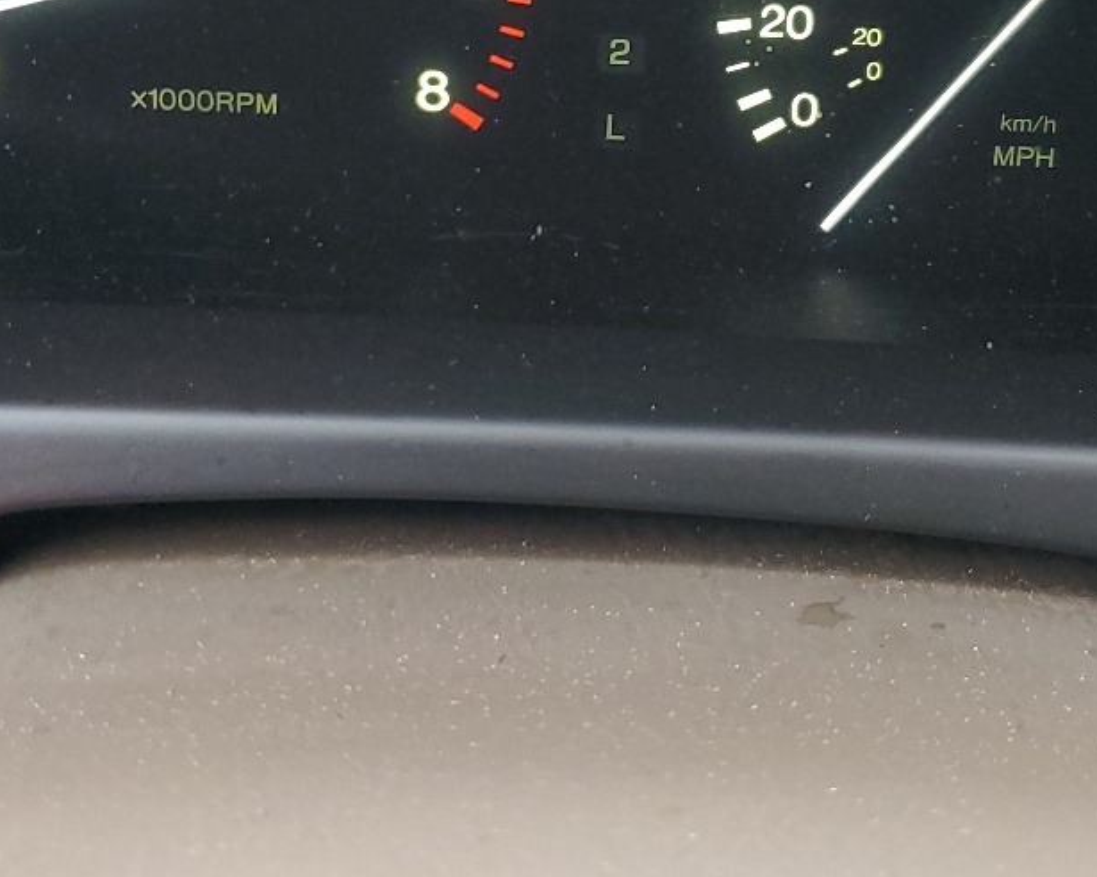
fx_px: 2143
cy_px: 94
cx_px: 680
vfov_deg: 22.6
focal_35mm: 66
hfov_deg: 28.6
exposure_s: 1/60.2
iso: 128
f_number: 1.5
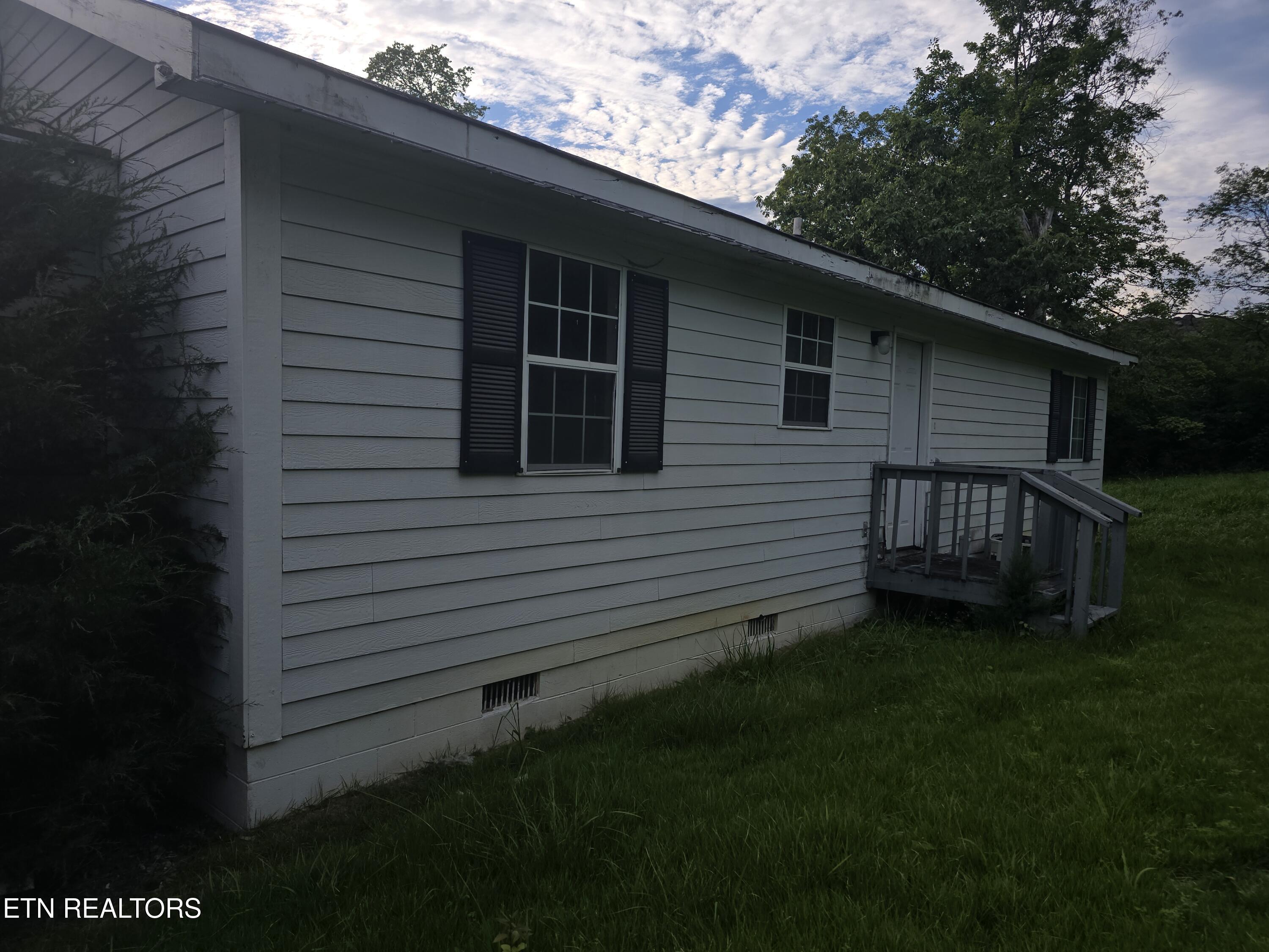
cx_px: 634
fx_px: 843
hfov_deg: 73.9
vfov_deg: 58.9
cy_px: 476
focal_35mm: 23
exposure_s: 1/535
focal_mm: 6.3
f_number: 1.7
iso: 12
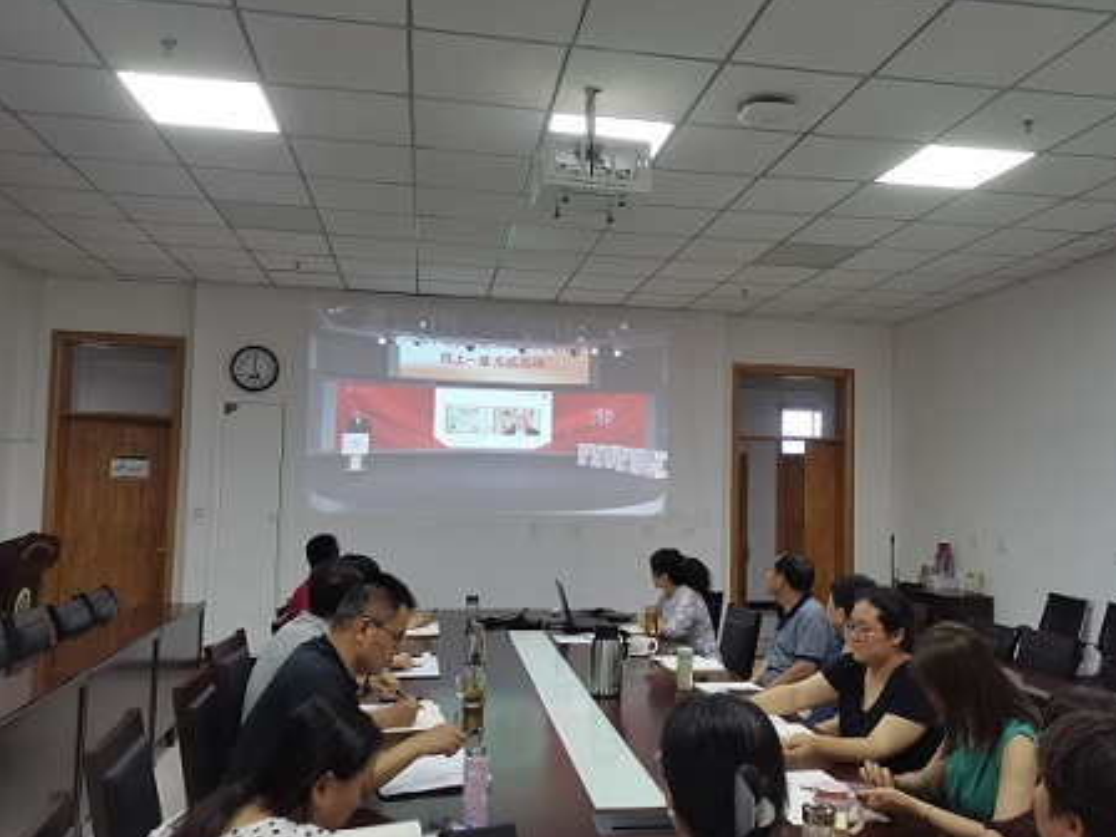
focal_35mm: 29
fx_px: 935
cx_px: 580
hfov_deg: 61.6
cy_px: 437
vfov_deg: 48.2
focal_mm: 4.75
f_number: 1.8
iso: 200
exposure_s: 1/100
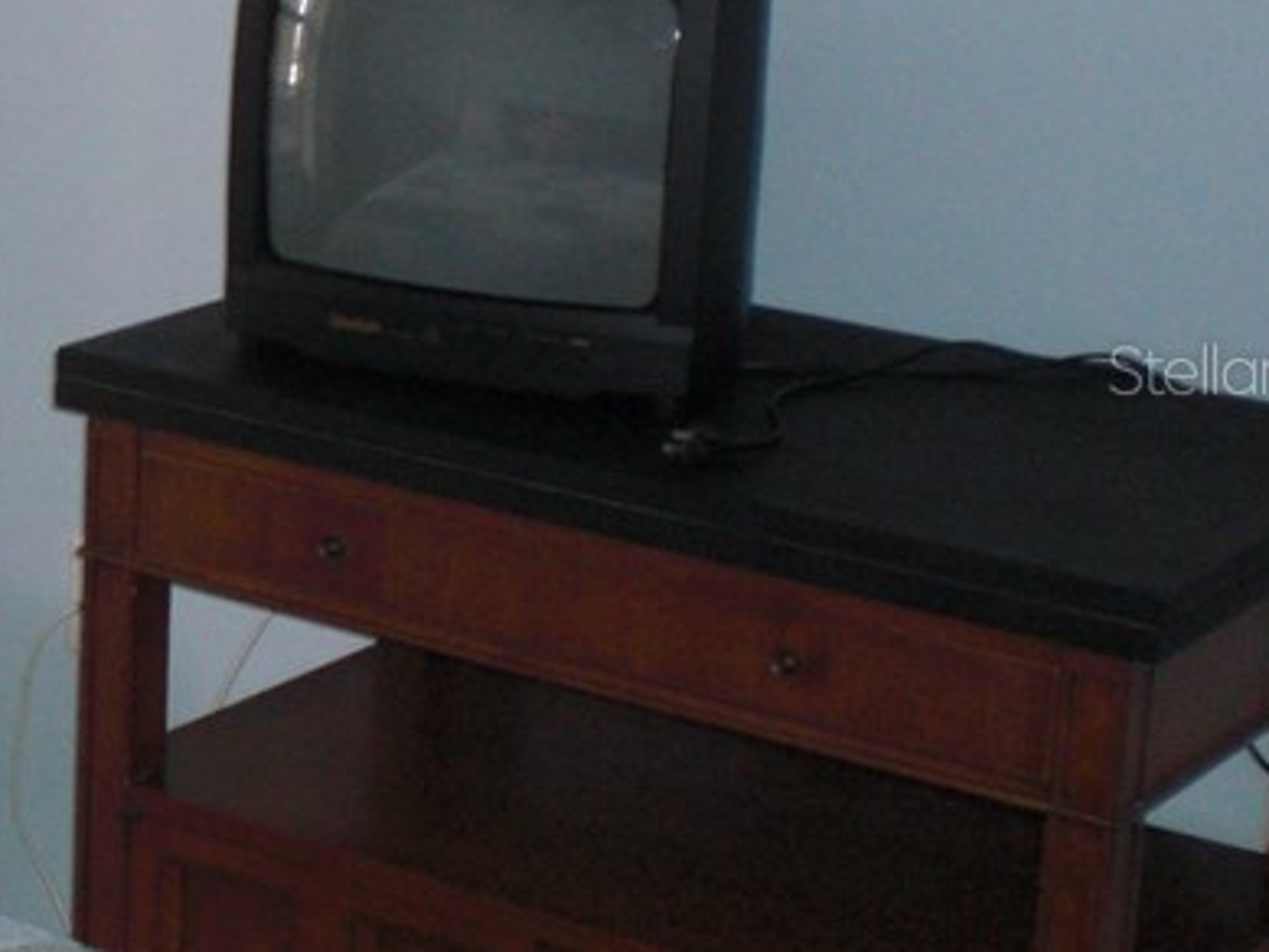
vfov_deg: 14.8
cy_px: 368
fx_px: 3667
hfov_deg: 18.6
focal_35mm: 100
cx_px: -254
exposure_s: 1/60
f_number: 3.1
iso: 200
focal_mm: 6.3
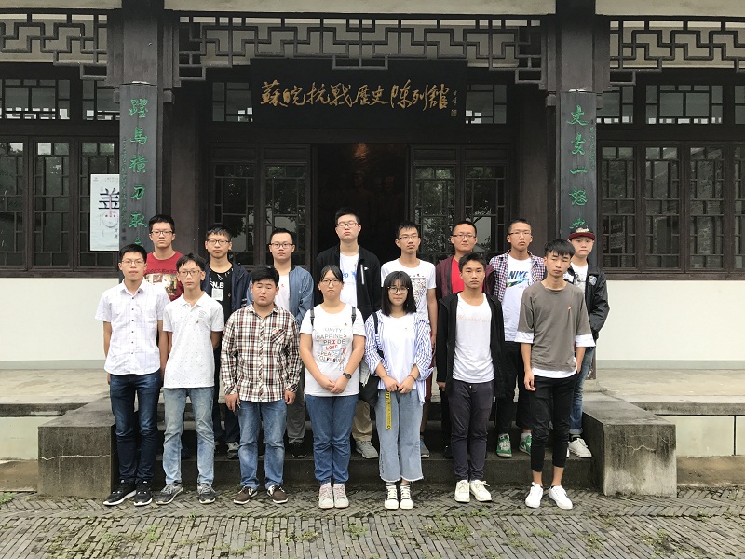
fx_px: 603
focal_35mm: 28
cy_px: 280
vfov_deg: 49.7
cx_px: 372
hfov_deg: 63.4
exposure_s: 1/197
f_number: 1.8
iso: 20
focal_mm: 3.99
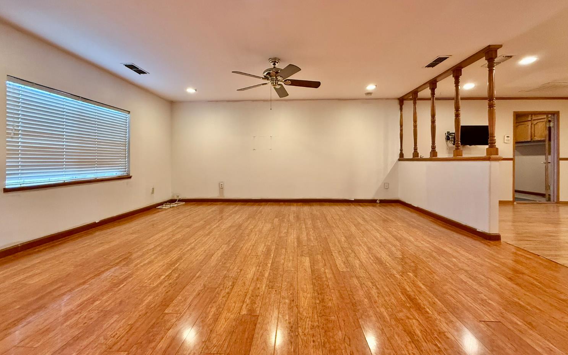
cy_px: 160
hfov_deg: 101.5
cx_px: 287
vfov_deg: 74.6
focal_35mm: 15
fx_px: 232
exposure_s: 1/120
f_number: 2.2
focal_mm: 2.22
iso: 400
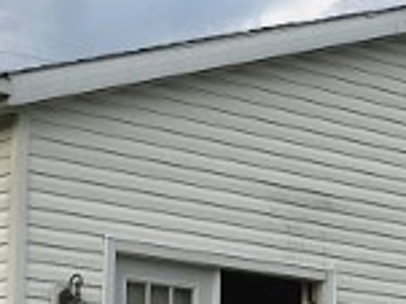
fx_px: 1805
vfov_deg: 9.6
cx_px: 312
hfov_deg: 12.8
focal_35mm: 154
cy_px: 266
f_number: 2.2
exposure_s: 1/333
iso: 25
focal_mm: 4.15
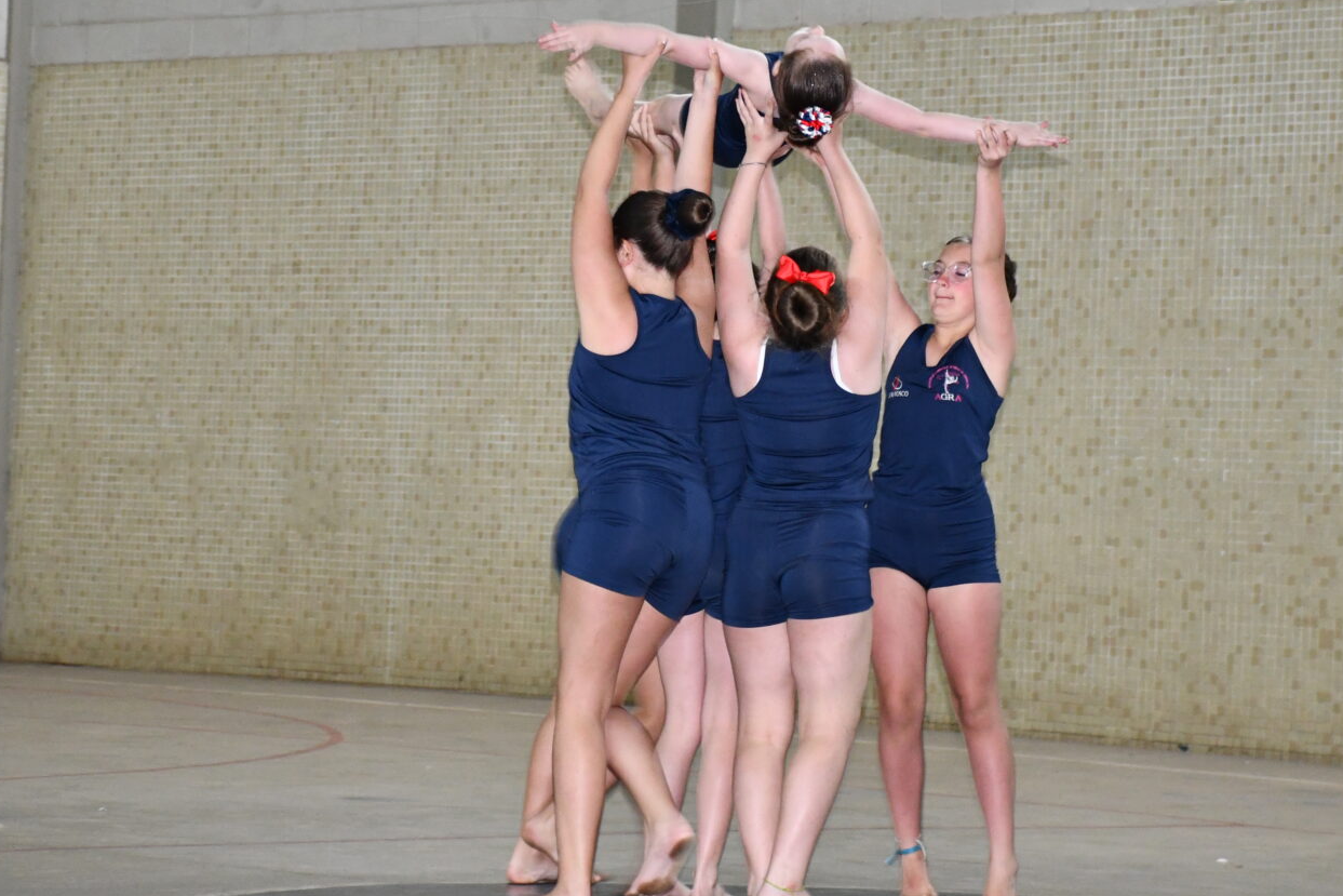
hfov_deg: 14.8
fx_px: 5186
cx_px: 696
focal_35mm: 139
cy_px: 283
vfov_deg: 9.9
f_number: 5
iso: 2000
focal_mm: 60
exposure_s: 1/60
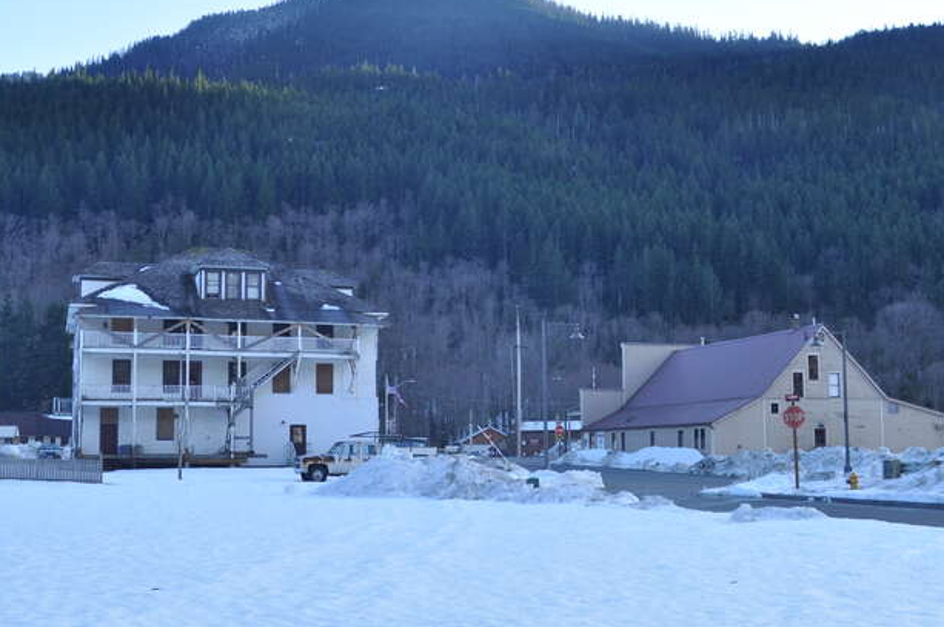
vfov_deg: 28.6
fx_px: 1231
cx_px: 454
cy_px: 326
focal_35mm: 47
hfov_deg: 42.0
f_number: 7.1
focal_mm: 24
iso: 200
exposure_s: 1/200
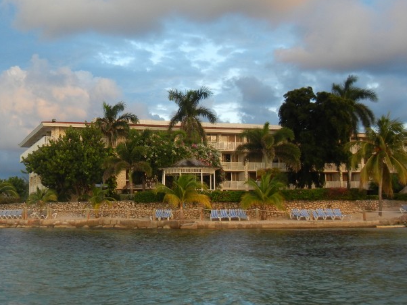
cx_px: 114
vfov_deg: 28.6
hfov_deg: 36.8
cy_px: 136
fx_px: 600
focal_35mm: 51
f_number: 3.5
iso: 160
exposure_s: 1/88.2
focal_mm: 5.4
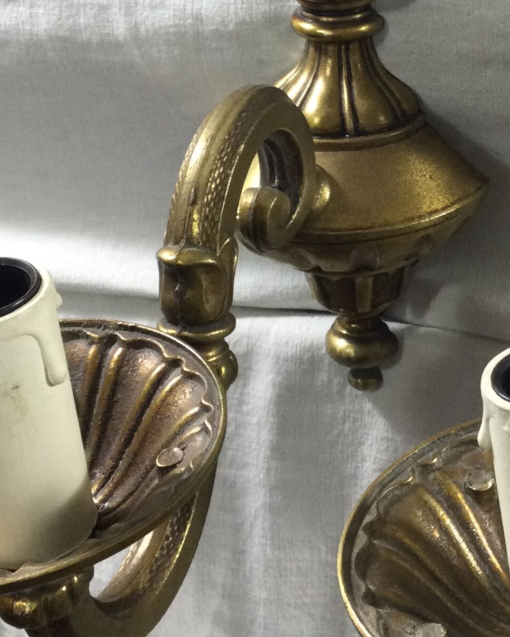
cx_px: 451
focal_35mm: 82
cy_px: 133
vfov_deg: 23.0
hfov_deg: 18.4
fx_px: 1546
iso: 32
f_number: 2.4
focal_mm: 3.3
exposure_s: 1/33
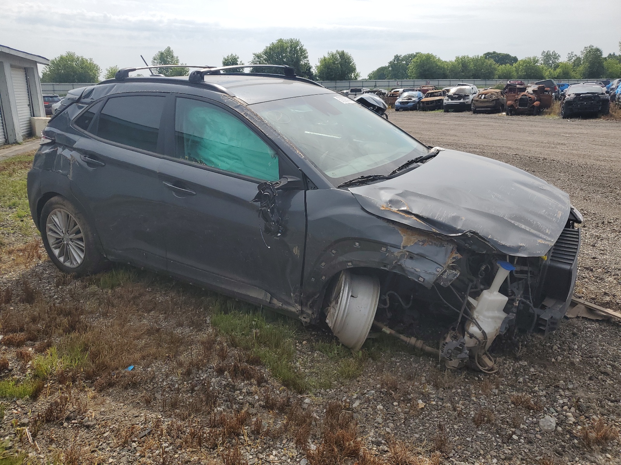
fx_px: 466
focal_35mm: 26
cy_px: 232
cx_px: 310
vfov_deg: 53.1
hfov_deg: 67.3
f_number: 1.5
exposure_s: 1/5000
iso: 50
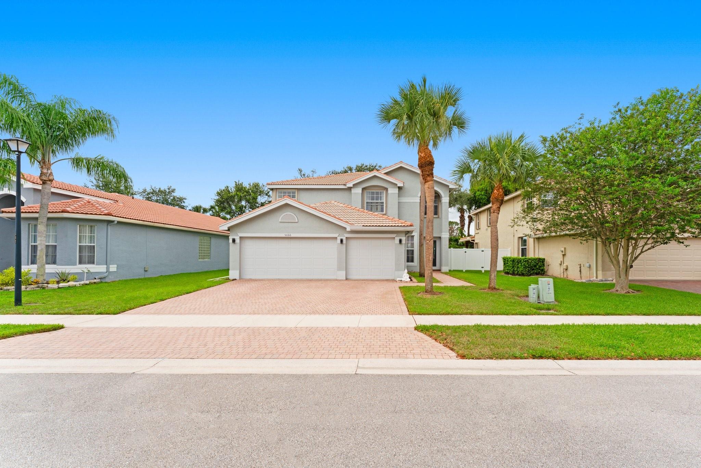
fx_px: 273
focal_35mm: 14
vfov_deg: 81.2
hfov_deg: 104.2
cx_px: 350
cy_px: 234
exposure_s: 1/25
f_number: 11
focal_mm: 14
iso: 100
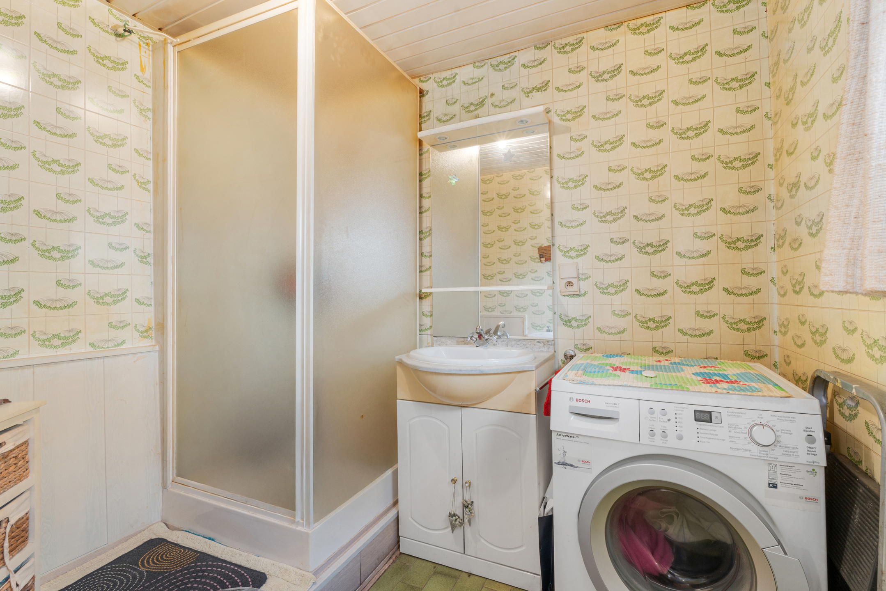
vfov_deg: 73.8
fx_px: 394
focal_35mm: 16
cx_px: 443
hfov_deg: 96.7
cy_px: 296
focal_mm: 16
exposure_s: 2
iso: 400
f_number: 11
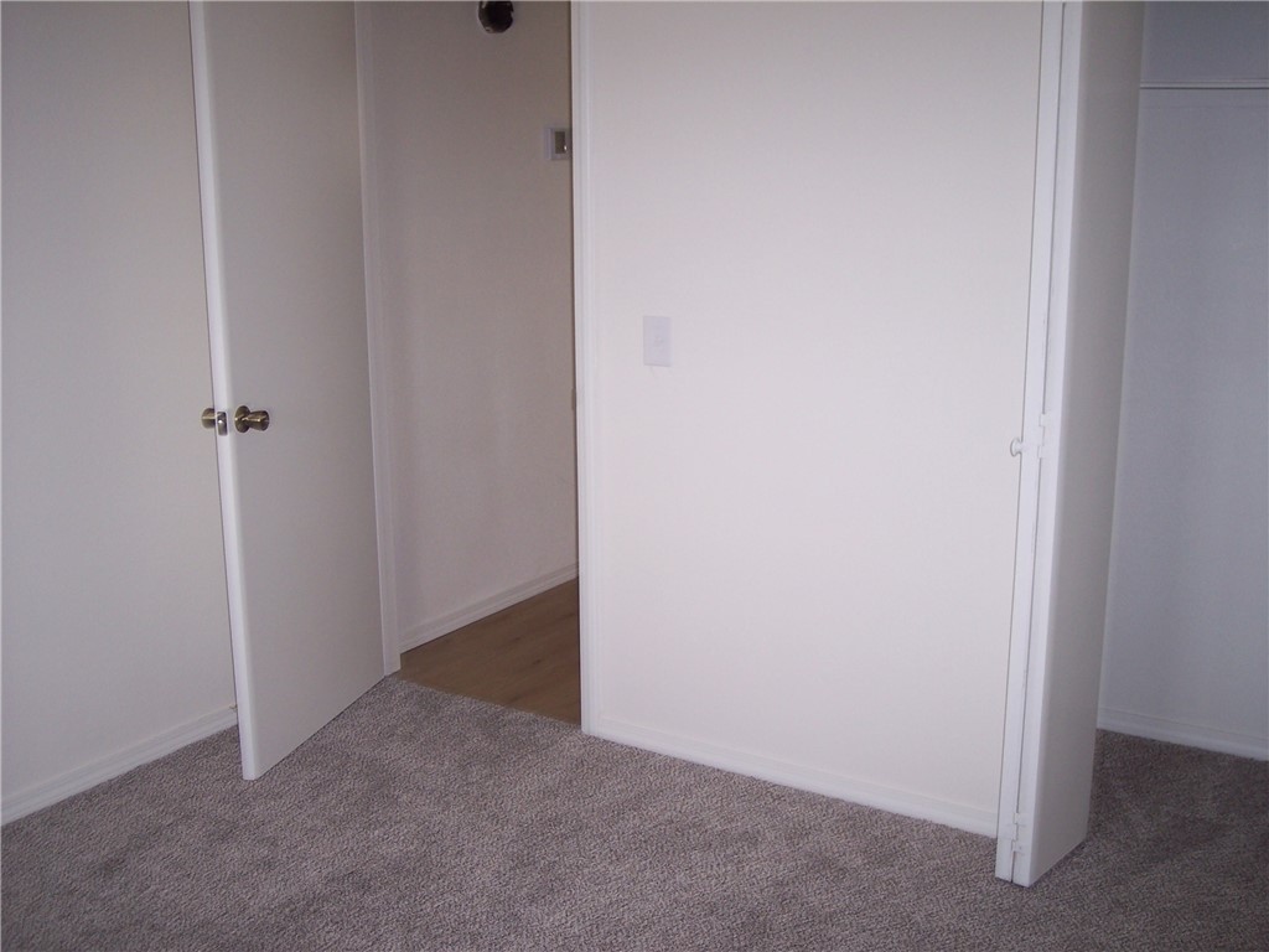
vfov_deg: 36.8
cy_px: 476
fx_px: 1430
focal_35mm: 39
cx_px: 634
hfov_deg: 47.9
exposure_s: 1/60
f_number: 2.8
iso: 100
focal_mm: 8
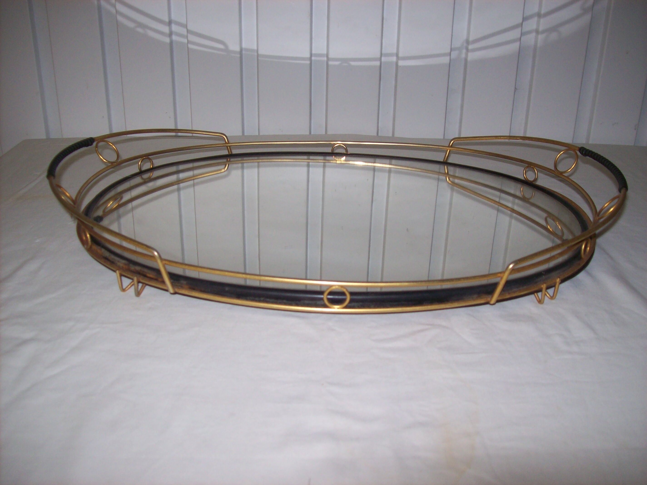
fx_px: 673
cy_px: 242
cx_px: 324
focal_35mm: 36
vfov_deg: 39.6
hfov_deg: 51.4
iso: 80
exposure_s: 1/64
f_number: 2.7
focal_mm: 6
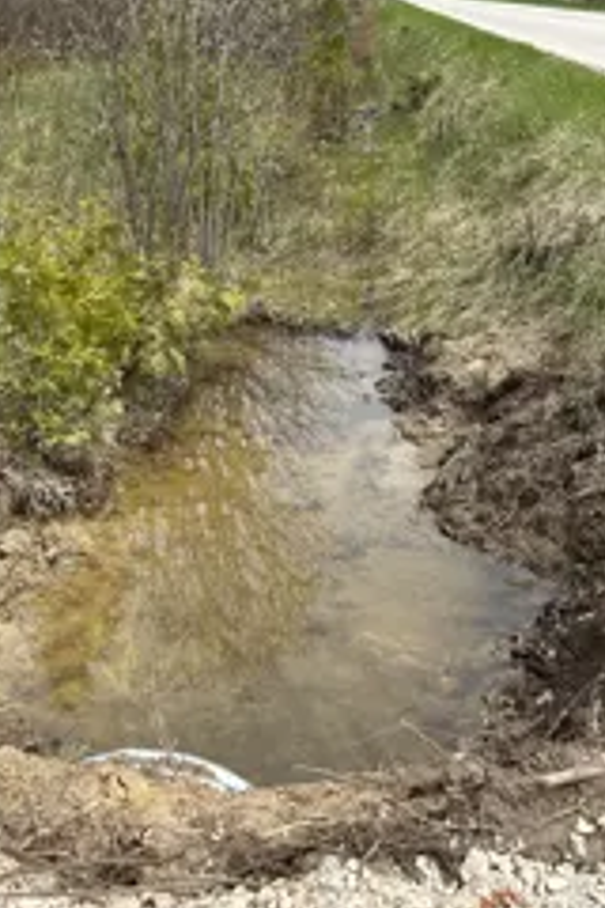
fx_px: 1134
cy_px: 367
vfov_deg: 43.4
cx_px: 261
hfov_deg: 29.8
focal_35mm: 45
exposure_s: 1/2571
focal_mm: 5.7
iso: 50
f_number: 1.5
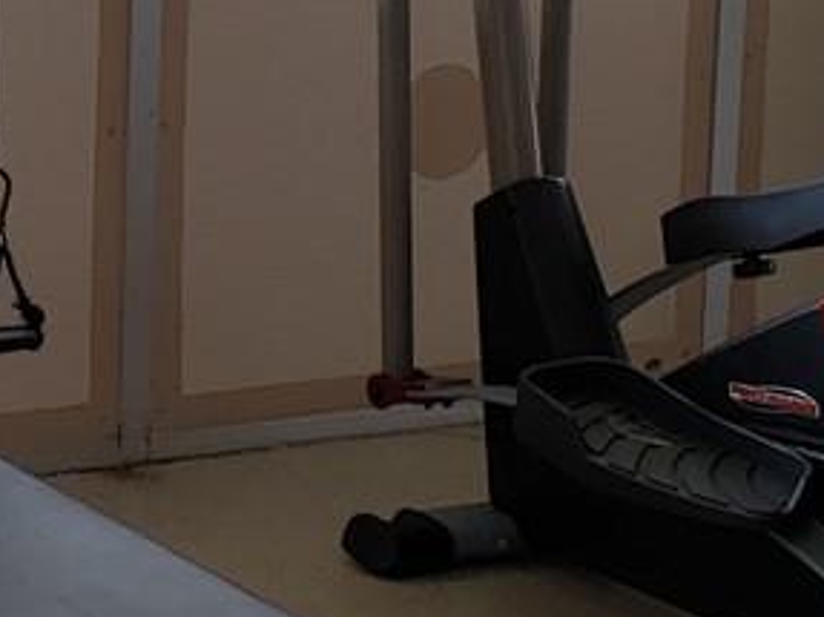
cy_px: 11
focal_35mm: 145
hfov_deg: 12.7
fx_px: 3450
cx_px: -517
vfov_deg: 10.1
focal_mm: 4.3
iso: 50
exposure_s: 1/39
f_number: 2.4
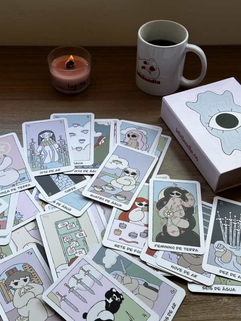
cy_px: 160
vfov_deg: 39.7
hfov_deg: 30.3
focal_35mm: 48
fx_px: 446
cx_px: 120
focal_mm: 6.86
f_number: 1.78
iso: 50
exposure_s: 1/148
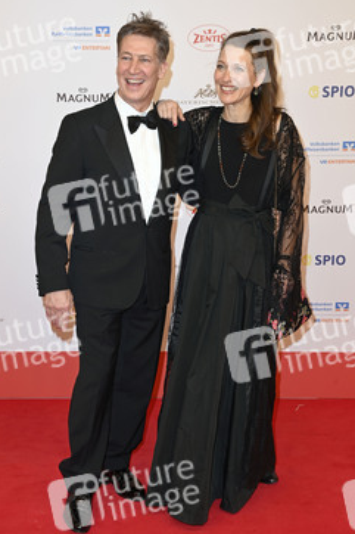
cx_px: 166
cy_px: 274
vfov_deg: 37.5
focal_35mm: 53
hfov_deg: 25.5
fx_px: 785
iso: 640
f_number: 7.1
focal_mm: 48
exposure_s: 1/200
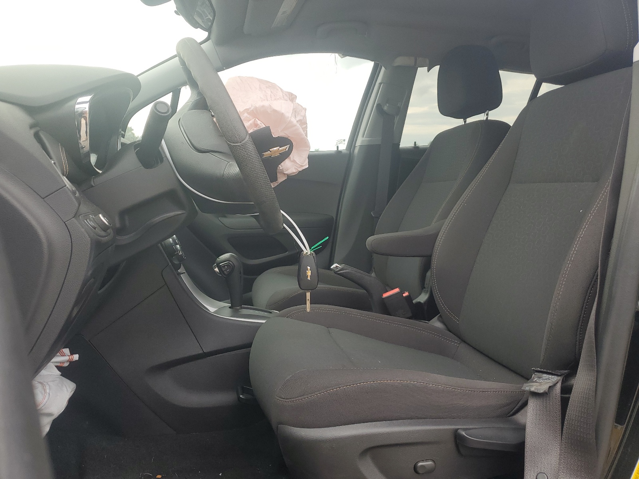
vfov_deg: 53.1
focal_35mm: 26
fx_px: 480
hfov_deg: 67.3
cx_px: 320
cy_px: 240
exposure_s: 1/250
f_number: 1.5
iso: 50
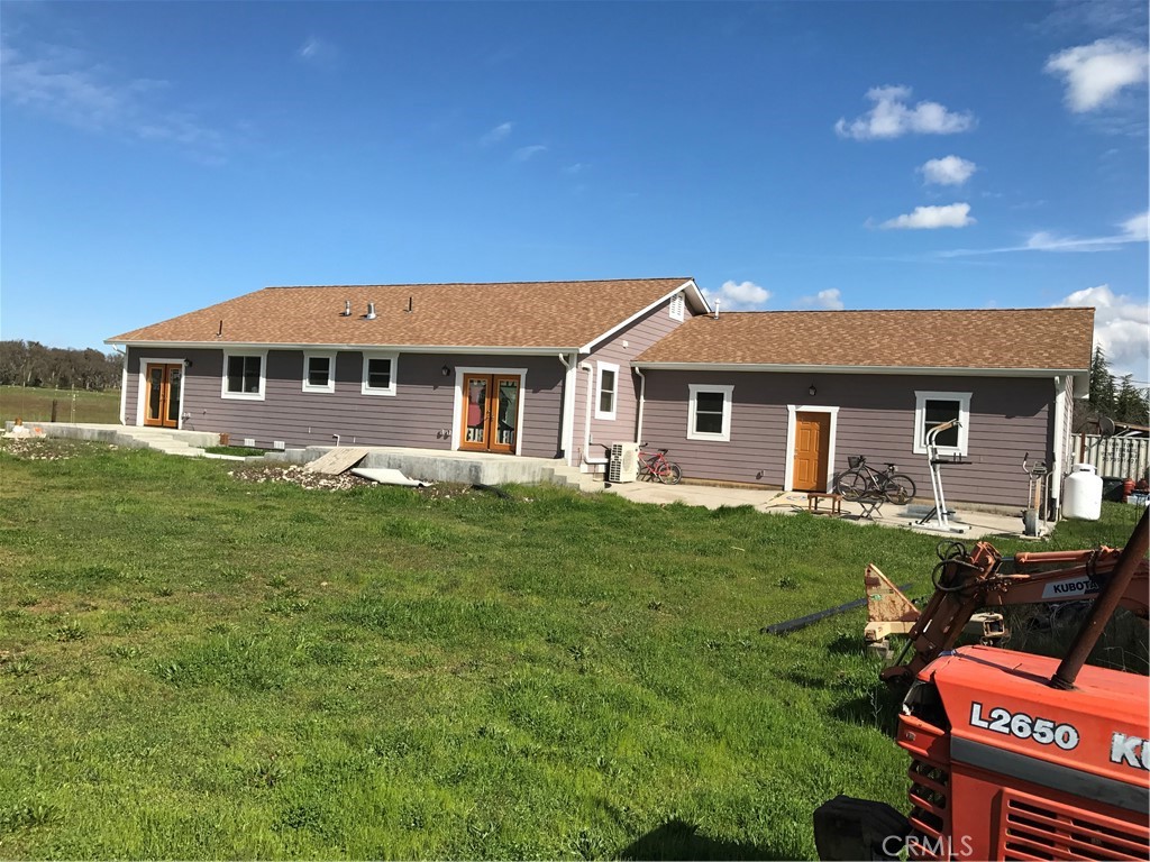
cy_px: 431
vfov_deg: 49.7
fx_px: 930
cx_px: 575
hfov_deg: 63.4
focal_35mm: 28
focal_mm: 3.99
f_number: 1.8
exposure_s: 1/2907
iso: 20
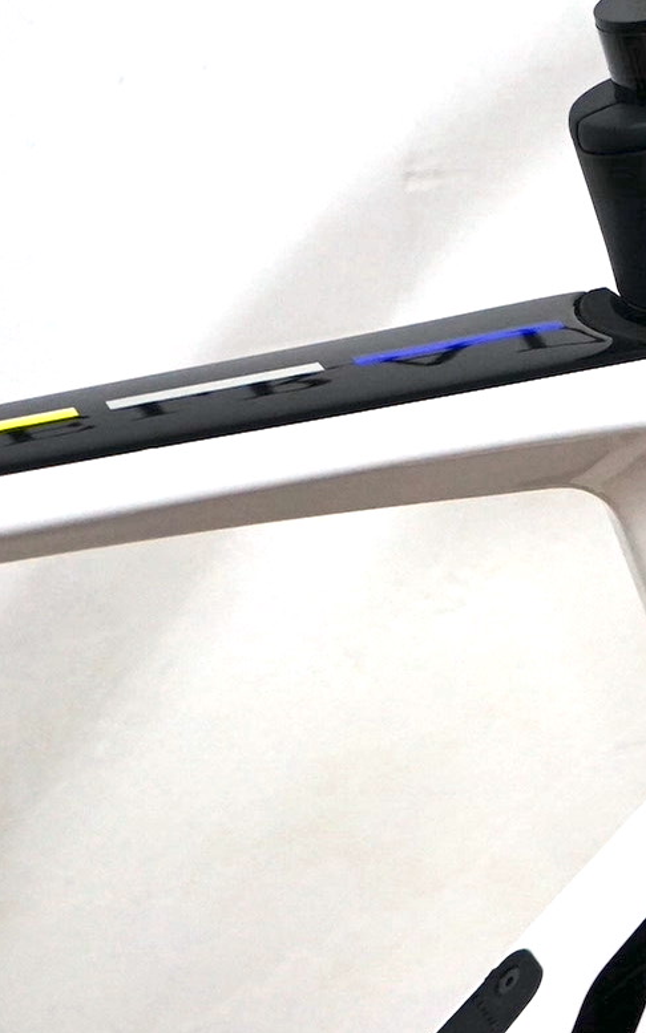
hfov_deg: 8.7
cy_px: 416
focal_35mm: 144
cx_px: 1142
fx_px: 4058
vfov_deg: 14.5
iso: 1600
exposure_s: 1/160
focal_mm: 50
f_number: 4.5
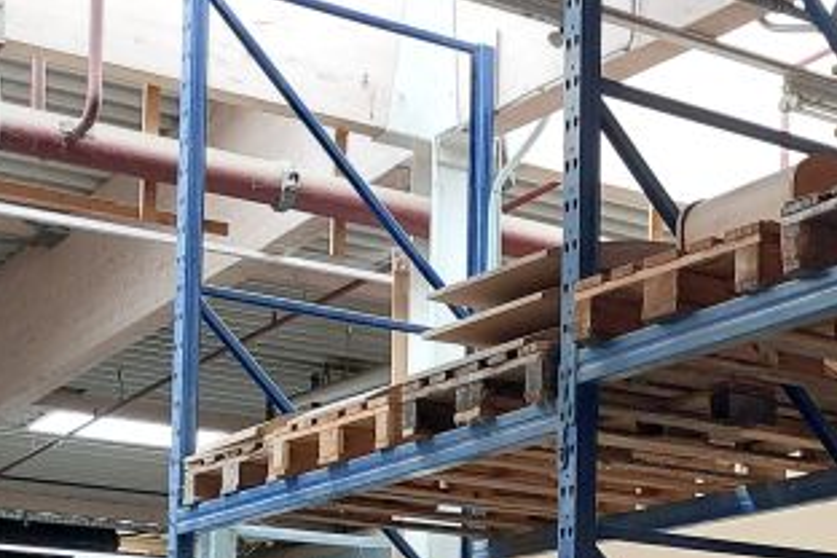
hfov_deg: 20.4
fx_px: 2069
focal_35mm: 89
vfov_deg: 14.7
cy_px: 727
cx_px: 1158
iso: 250
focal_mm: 5.23
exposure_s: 1/50
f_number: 1.8
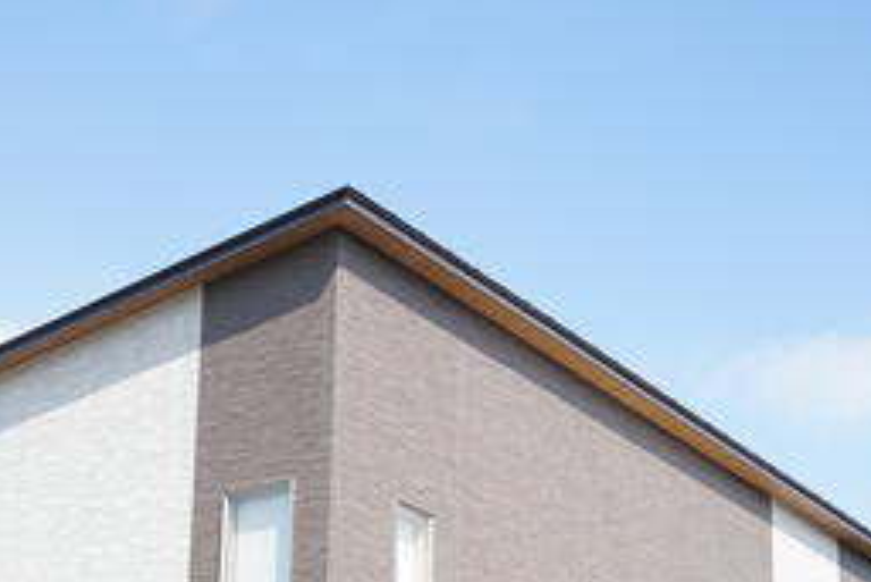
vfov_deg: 19.2
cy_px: 643
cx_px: 252
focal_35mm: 68
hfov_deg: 29.3
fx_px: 1646
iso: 400
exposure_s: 1/1250
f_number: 5
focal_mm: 29
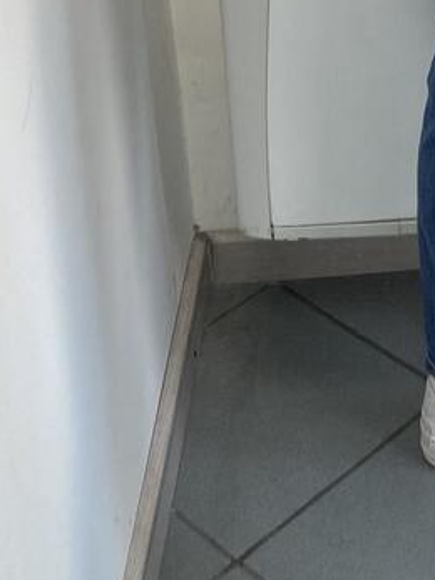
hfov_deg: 15.3
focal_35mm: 90
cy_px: -134
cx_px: 622
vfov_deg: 20.3
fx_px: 1509
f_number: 1.8
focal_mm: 4.25
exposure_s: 1/121
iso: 100
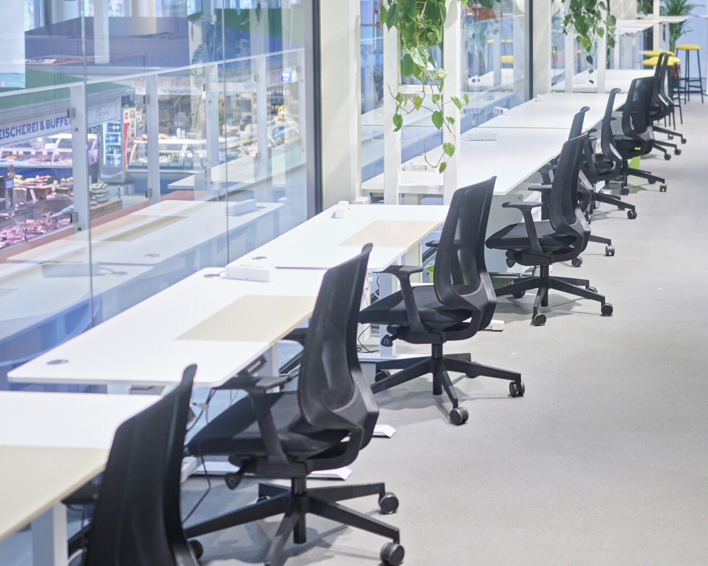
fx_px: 1425
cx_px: 676
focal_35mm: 68
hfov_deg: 26.7
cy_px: 93
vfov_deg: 22.1
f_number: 1.8
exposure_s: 1/320
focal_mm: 35
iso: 1000
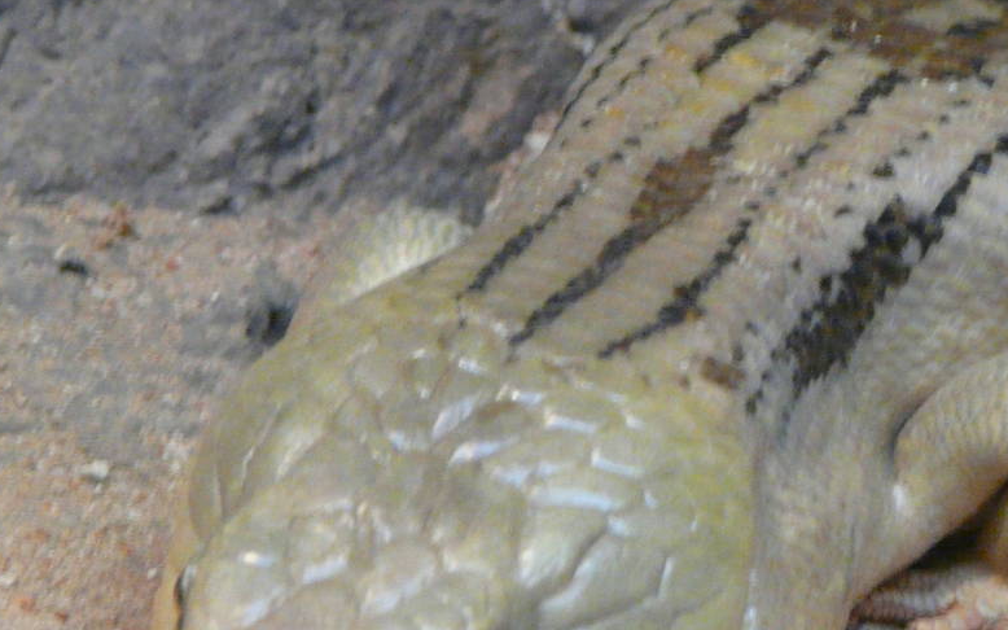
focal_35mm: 484
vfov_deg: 2.7
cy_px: 391
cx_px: 894
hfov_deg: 4.3
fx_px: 13294
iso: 400
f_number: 3.6
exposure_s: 1/13
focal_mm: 36.5
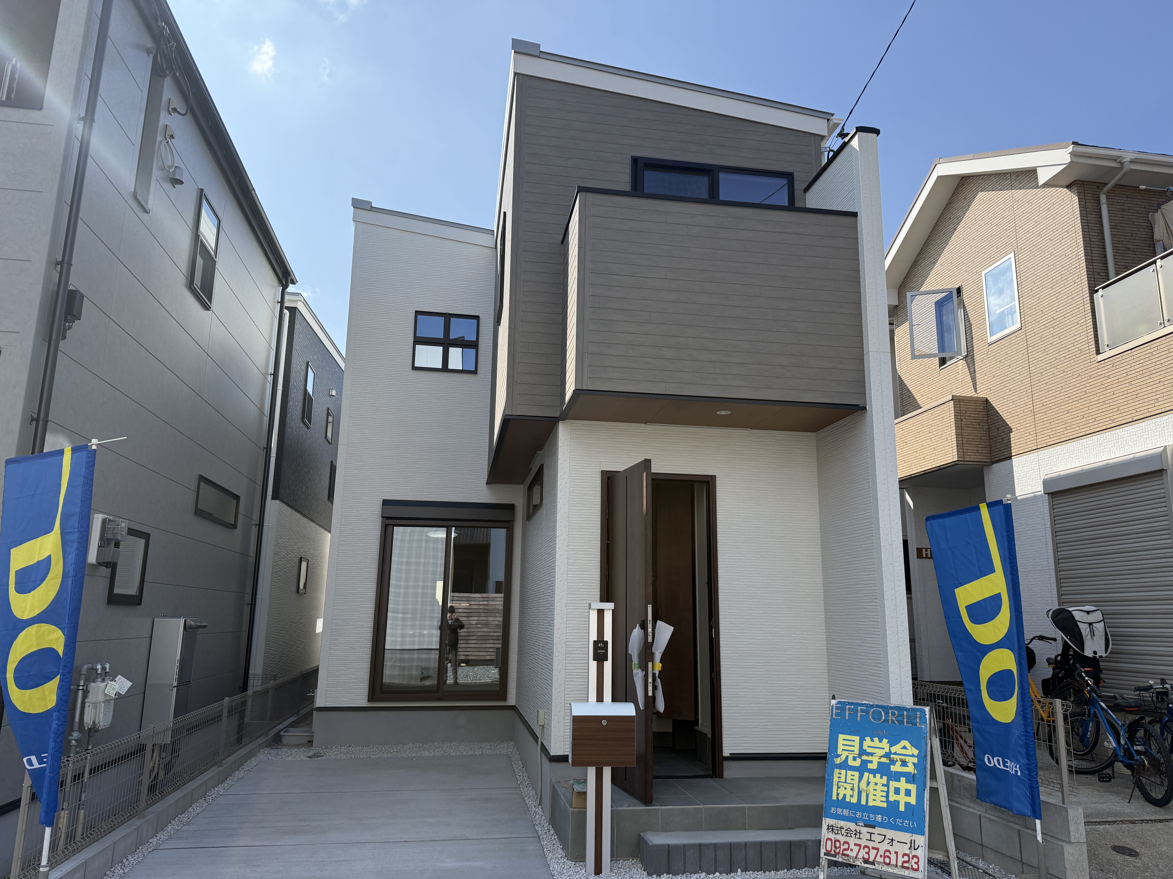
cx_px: 586
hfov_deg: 71.6
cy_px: 440
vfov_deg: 56.8
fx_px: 813
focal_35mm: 24
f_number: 1.78
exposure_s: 1/4405
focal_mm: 6.76
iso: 100
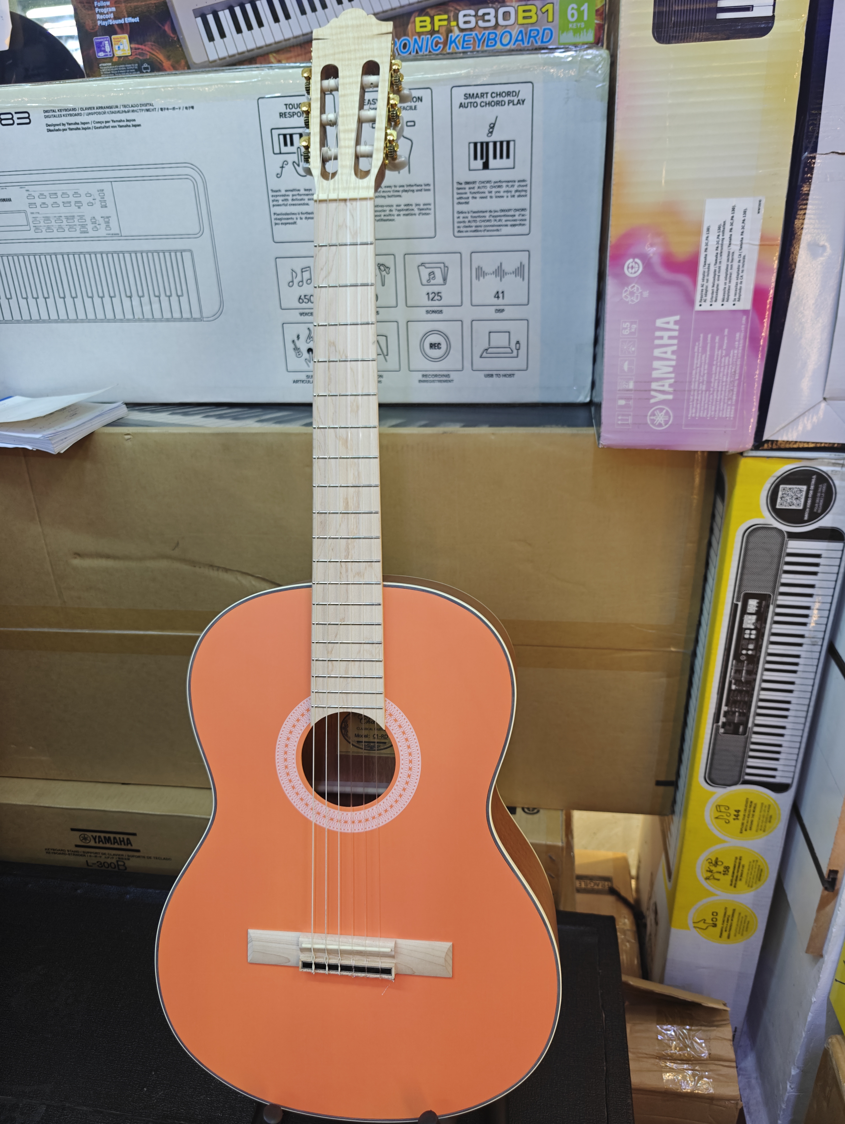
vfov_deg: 71.5
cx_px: 422
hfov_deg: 56.9
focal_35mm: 24
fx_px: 780
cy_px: 562
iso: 320
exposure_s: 1/100
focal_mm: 6.06
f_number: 1.7
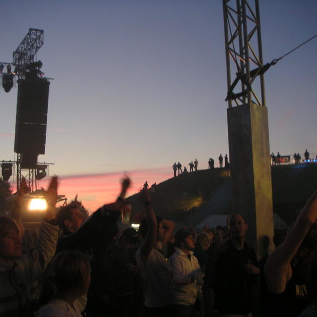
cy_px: 159
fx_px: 466
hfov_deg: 37.5
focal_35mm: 45
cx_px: 143
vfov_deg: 37.6
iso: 100
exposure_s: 1/30
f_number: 2.8
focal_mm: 6
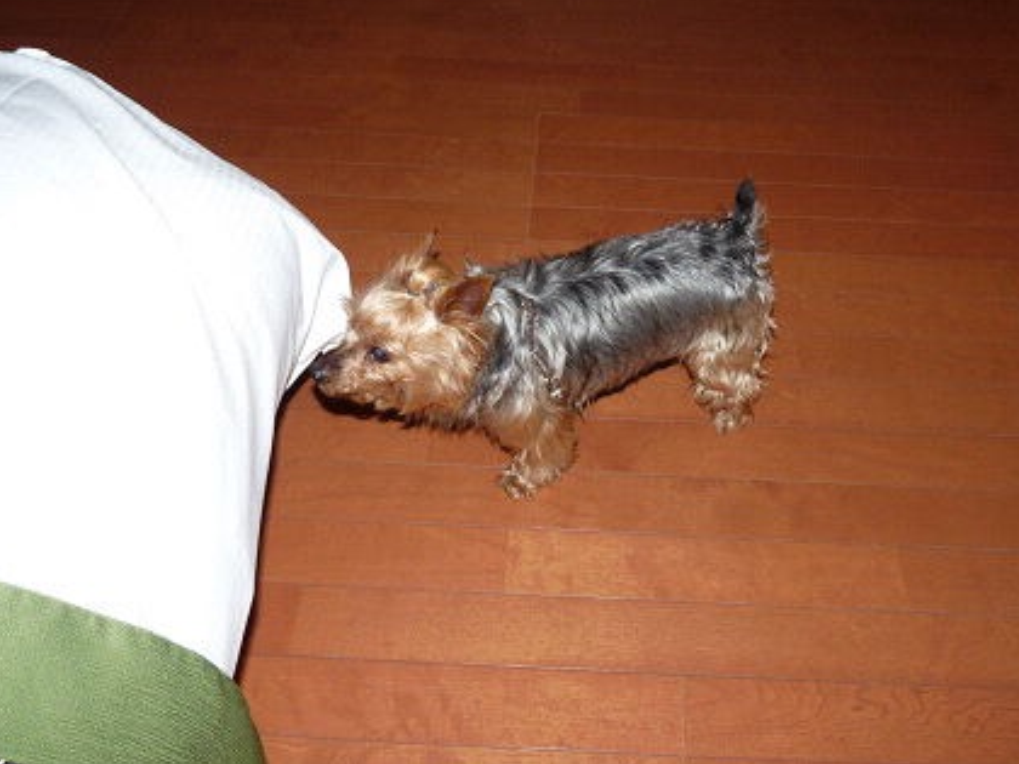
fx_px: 1001
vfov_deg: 41.5
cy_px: 287
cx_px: 581
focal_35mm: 34
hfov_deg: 53.8
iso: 100
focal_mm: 4.8
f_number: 2.8
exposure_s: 1/60
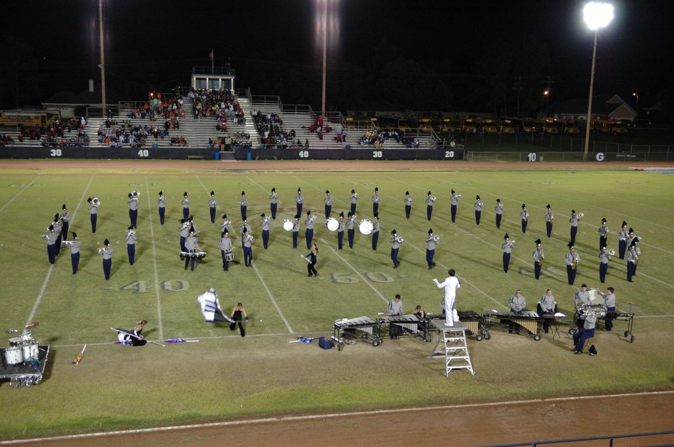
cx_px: 337
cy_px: 224
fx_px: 785
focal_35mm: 42
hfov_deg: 46.5
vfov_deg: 31.8
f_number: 2.8
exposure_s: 1/60
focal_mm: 28
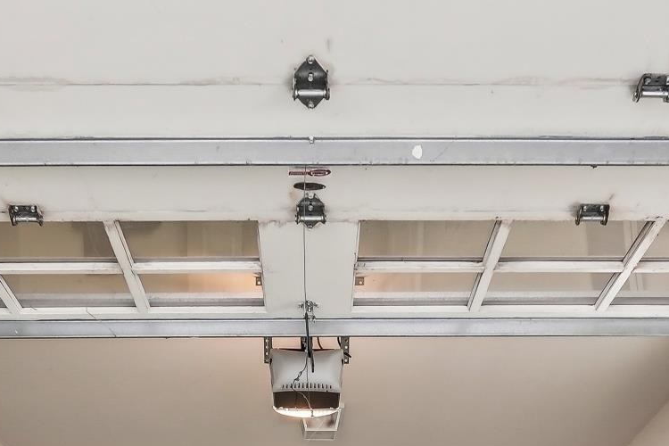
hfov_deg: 31.4
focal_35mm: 64
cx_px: 326
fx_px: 1189
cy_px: 777
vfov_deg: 17.6
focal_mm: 16
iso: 400
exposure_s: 1/15
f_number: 8
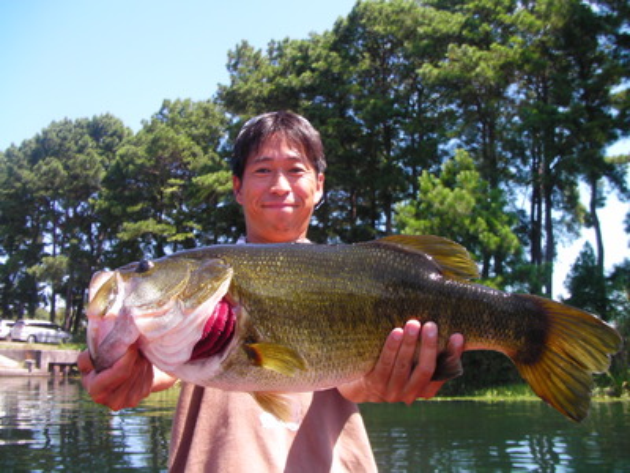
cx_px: 315
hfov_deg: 49.0
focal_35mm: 38
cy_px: 236
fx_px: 692
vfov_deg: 37.7
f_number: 3.5
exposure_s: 1/156
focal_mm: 6.3
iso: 50
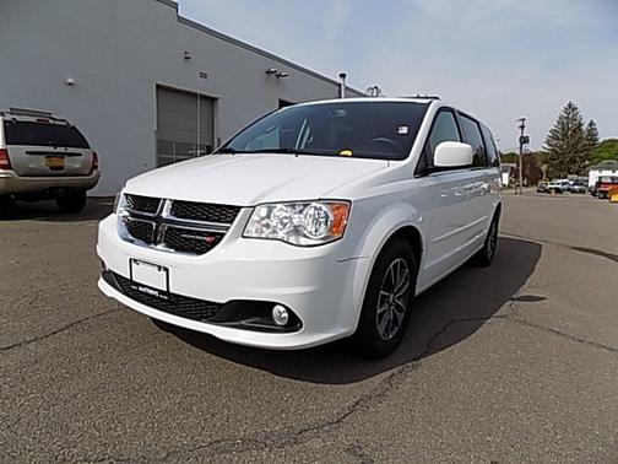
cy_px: 232
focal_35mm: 23
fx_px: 411
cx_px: 309
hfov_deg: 73.9
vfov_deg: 58.9
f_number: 3.1
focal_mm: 4
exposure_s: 1/1500
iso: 80
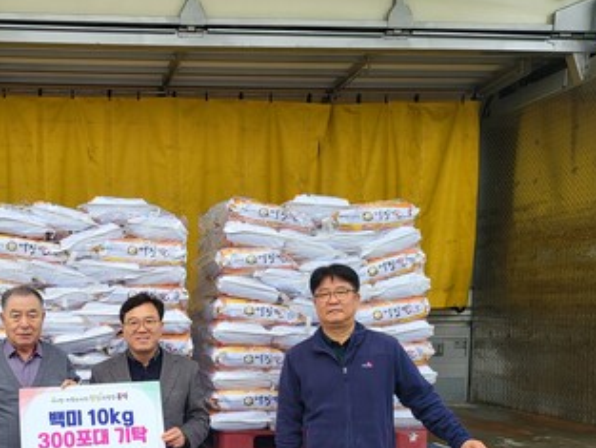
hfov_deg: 39.4
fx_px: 792
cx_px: 110
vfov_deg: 30.7
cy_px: 362
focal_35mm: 46
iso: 40
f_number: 1.8
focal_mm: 5
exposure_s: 1/354
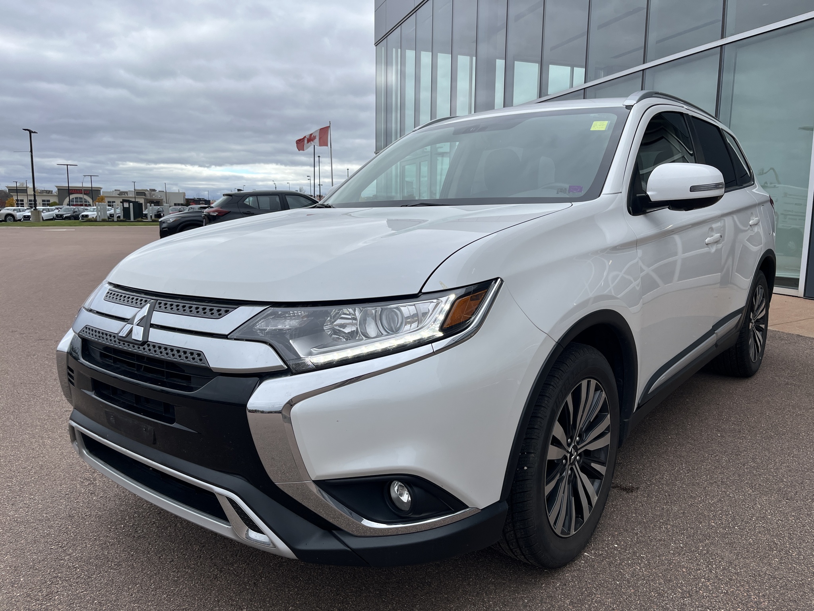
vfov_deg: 53.1
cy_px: 306
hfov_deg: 67.3
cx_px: 407
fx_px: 611
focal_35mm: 26
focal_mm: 5.1
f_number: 1.6
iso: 50
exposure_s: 1/1748
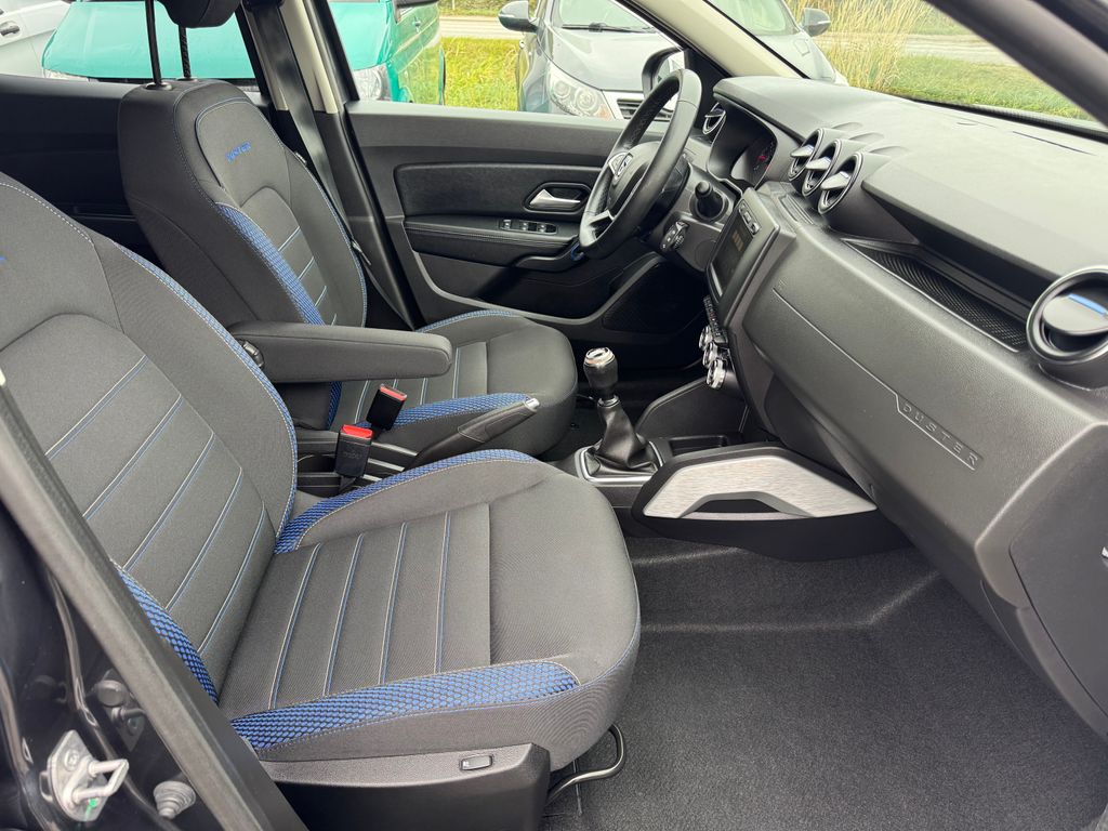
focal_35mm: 24
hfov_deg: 71.6
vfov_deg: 56.8
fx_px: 768
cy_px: 416
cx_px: 554
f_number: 1.78
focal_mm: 6.76
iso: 160
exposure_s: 1/121
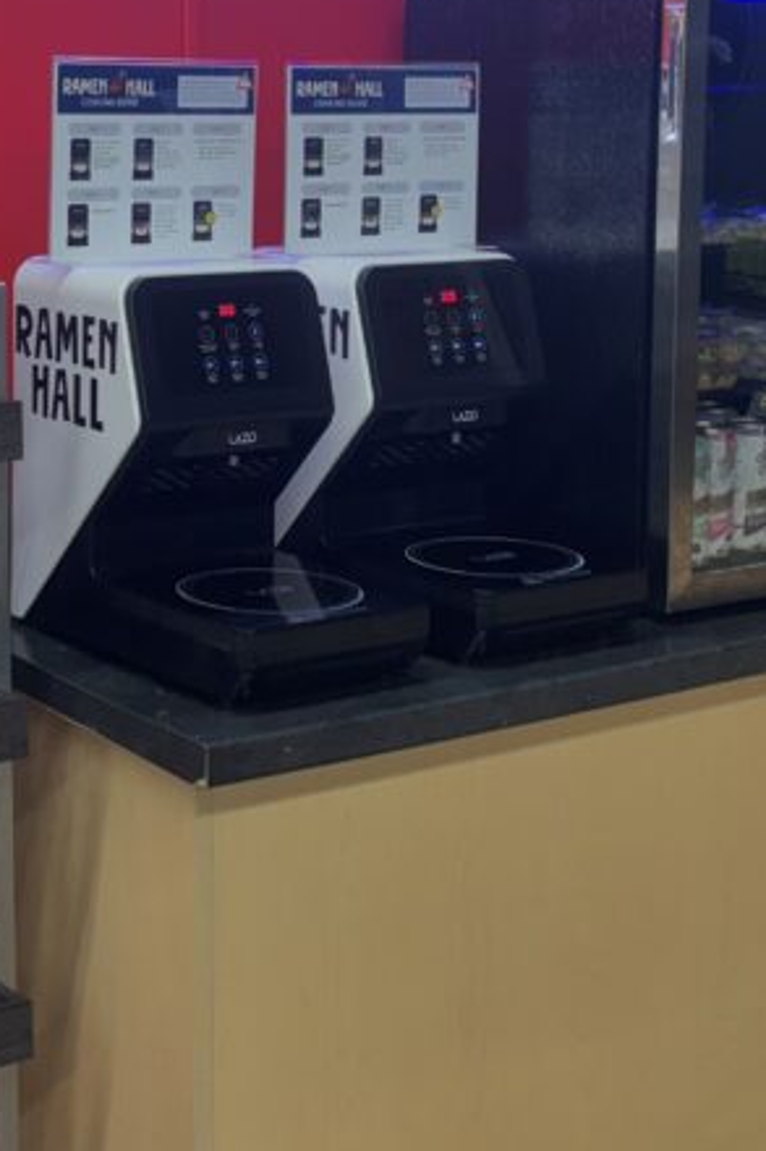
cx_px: 110
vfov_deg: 31.4
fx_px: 2012
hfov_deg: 21.2
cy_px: 296
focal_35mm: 63
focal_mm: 5.96
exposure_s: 1/120
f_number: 1.6
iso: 64
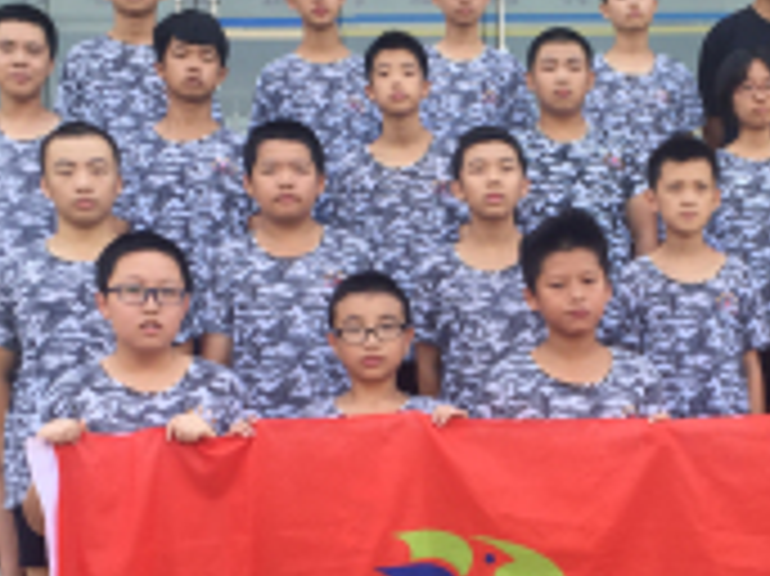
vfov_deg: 21.5
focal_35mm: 68
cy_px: 392
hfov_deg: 28.4
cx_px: 527
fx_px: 1512
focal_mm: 4.15
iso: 32
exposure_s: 1/178
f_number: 2.2
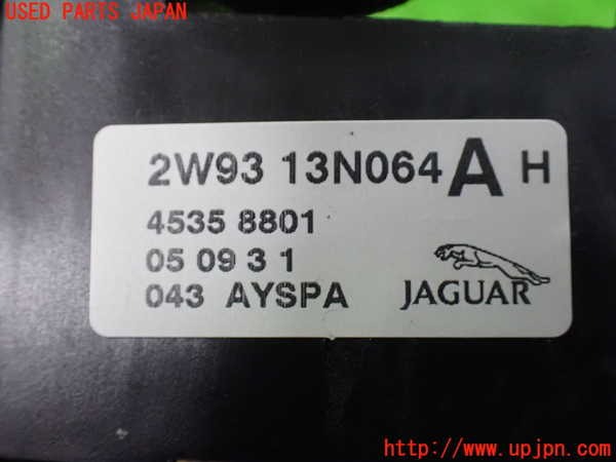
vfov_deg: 35.1
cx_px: 308
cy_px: 231
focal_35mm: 41
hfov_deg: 45.8
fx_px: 730
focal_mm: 7.31
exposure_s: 1/40
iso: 1600
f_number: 2.8
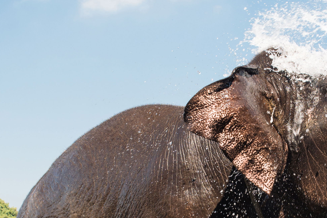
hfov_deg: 25.1
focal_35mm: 80
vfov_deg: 16.9
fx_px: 727
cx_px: 244
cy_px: 185
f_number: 5.6
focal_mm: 26
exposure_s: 1/400
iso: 400
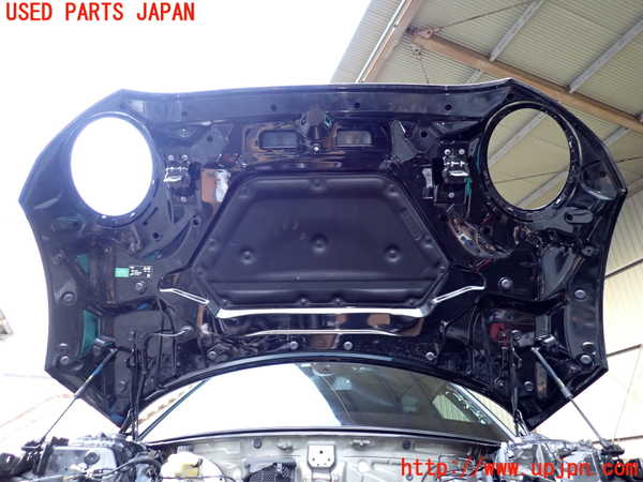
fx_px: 464
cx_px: 322
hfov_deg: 69.4
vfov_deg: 54.9
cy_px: 241
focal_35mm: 25
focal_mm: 4.5
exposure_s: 1/30
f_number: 2
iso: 200
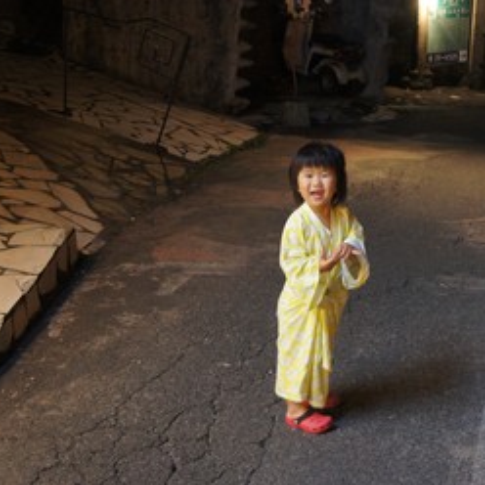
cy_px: 227
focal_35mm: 60
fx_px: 946
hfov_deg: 28.4
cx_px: 360
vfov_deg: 28.7
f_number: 4
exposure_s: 1/10
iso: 1600
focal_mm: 29
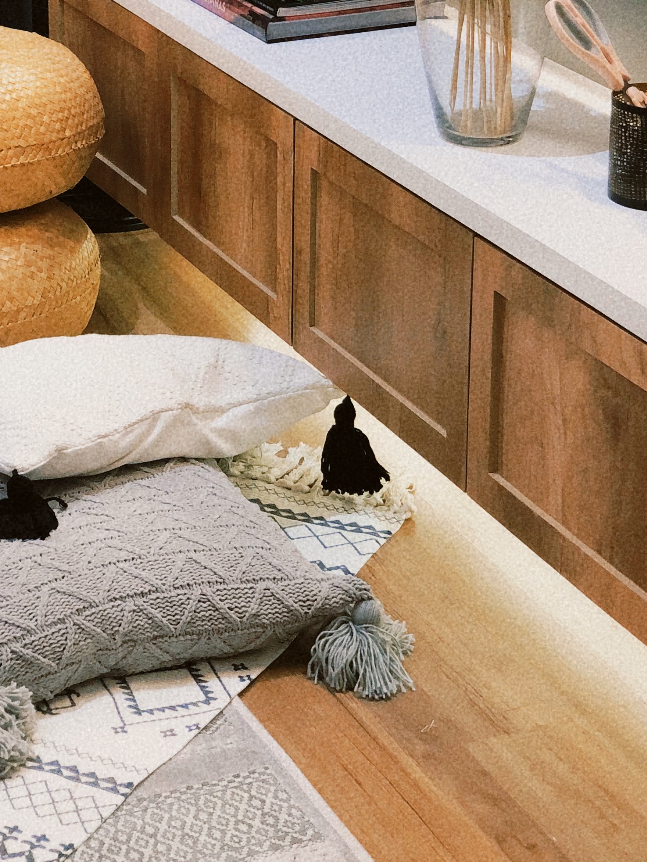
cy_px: 20
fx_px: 2542
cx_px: 319
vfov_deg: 18.8
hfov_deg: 14.5
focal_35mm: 102
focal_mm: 6
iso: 100
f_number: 2.4
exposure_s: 1/30
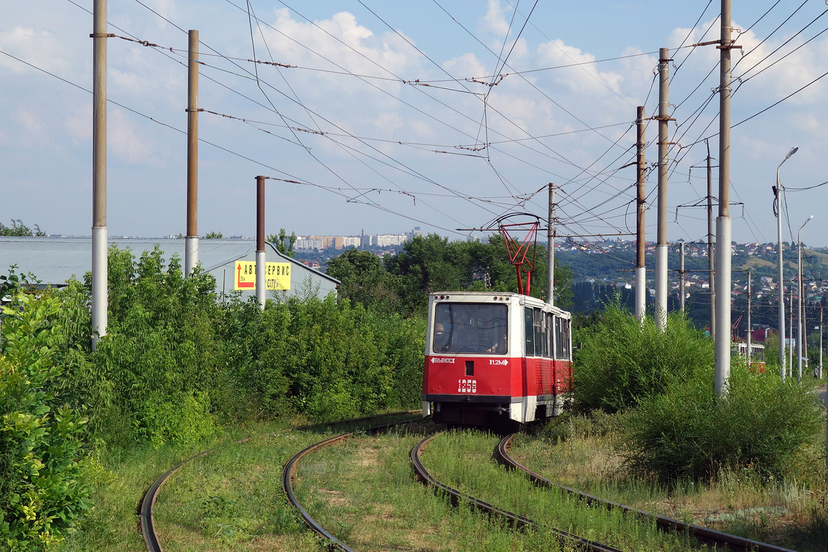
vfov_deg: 26.5
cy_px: 276
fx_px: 1173
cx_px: 414
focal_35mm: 51
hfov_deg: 38.9
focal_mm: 19.1
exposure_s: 1/500
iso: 125
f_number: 7.1
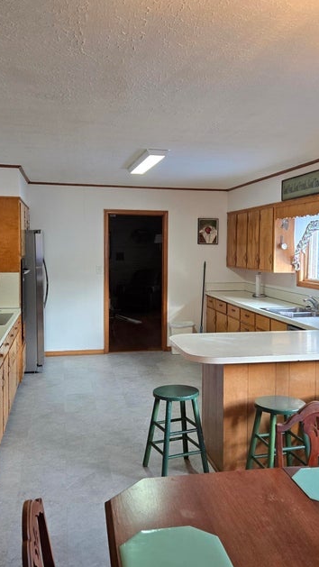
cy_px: 287
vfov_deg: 58.0
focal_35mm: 34
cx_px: 185
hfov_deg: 34.6
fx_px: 511
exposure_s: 1/120
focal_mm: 5.4
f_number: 1.8
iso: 160
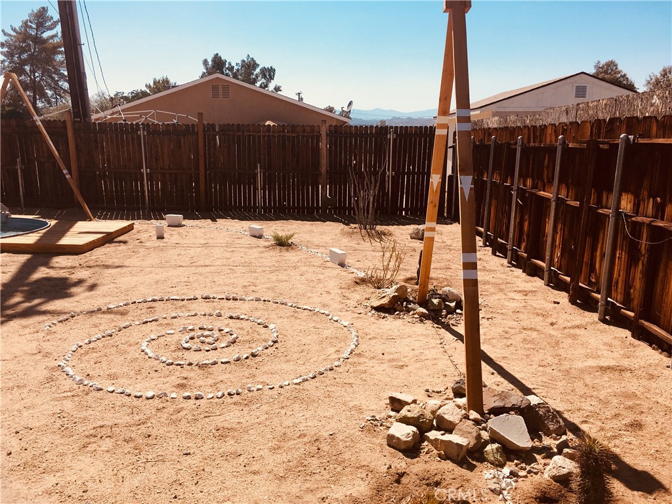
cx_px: 336
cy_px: 252
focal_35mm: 29
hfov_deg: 61.7
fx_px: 563
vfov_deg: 48.2
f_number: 2.2
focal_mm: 4.15
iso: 25
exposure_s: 1/2959
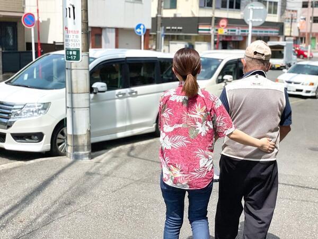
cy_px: 120
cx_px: 159
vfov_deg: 28.0
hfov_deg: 36.8
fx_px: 478
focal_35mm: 52
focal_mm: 6
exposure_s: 1/2519
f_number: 2
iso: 25
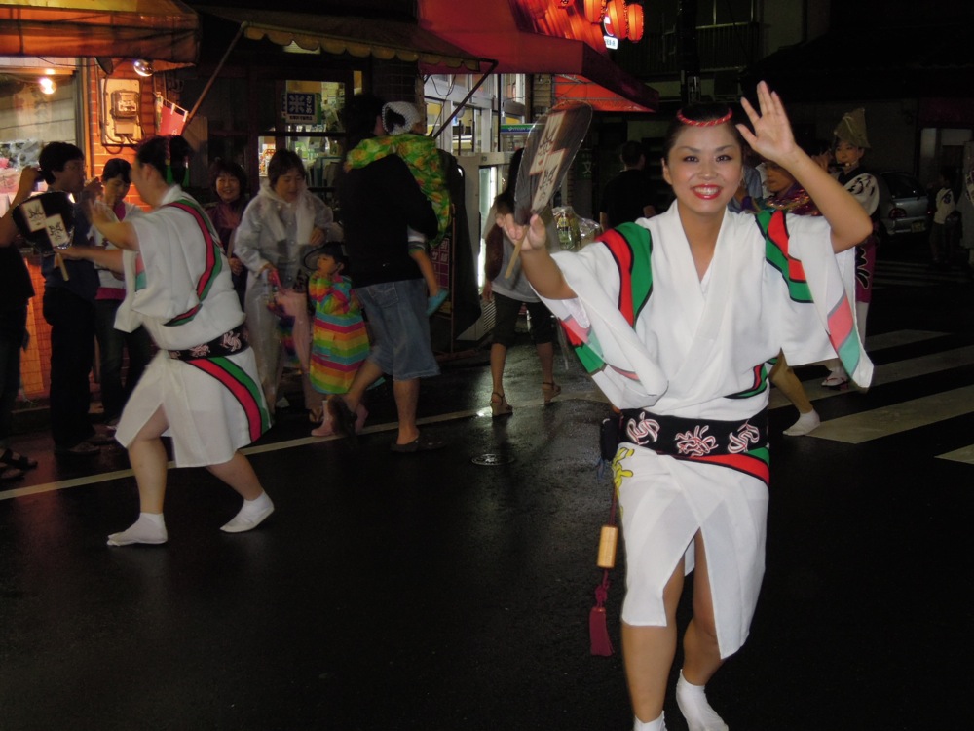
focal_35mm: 45
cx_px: 487
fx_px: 1266
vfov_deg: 32.2
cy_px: 366
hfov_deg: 42.1
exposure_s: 1/40
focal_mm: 8.1
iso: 360
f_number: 3.5
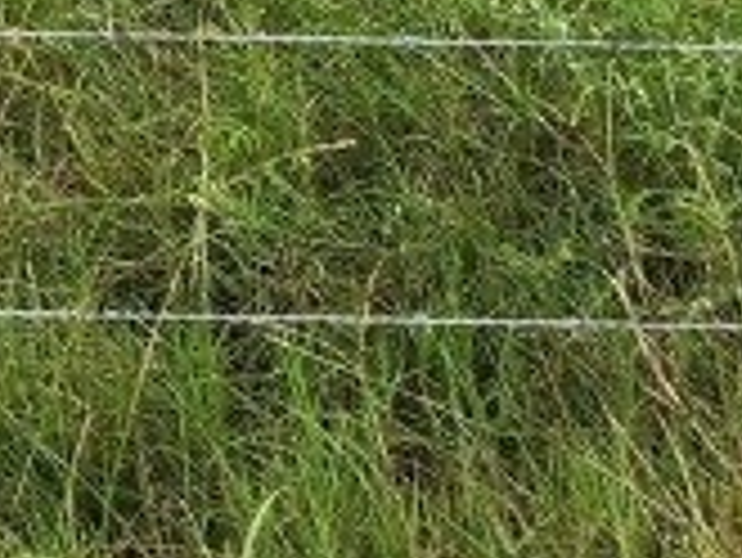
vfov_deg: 8.6
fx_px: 3067
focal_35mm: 143
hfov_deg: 13.0
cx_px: -378
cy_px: -1152
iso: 20
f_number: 1.8
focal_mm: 5.4
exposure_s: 1/2352
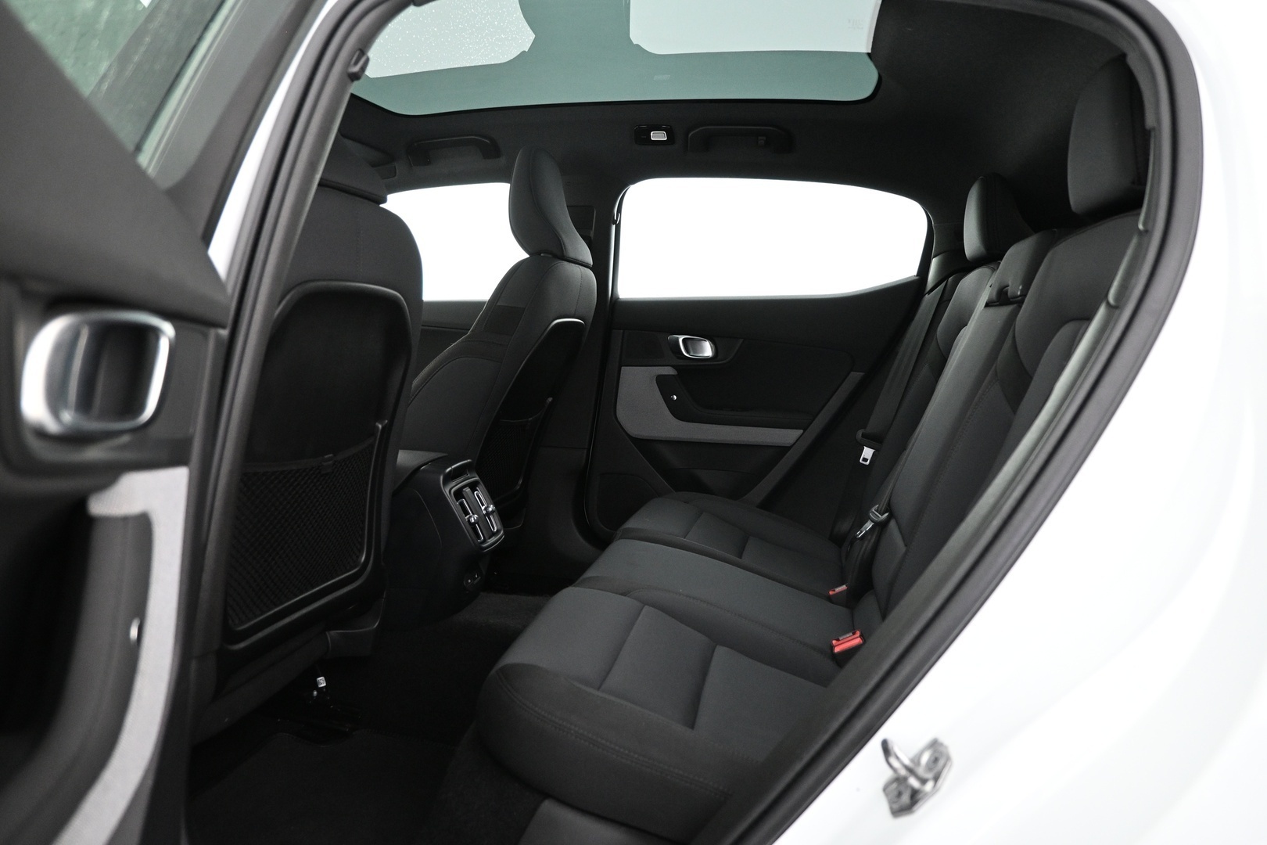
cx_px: 634
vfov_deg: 53.1
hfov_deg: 73.7
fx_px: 845
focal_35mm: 24
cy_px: 422
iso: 1600
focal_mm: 16
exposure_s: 1/15
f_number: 3.5
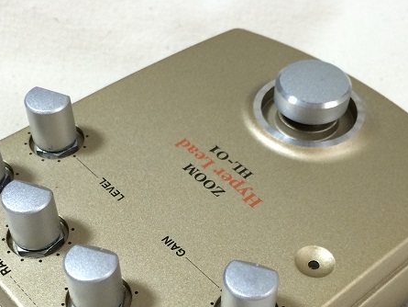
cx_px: 198
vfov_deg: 25.9
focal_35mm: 55
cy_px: 265
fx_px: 648
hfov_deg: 34.9
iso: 160
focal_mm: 4.12
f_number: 2.2
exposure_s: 1/33
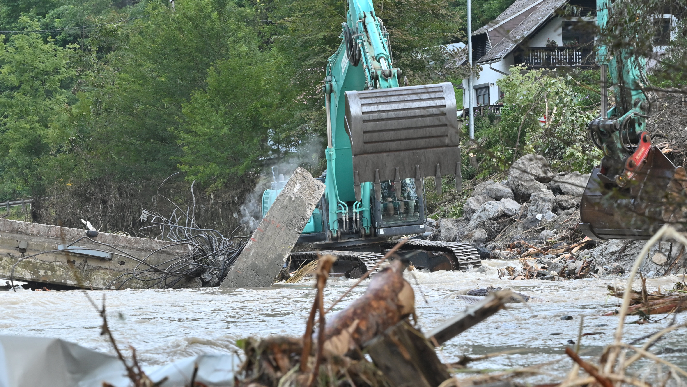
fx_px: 3261
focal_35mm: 179
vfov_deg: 6.8
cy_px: 204
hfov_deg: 12.0
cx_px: 324
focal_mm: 125
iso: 1000
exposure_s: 1/125
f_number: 8
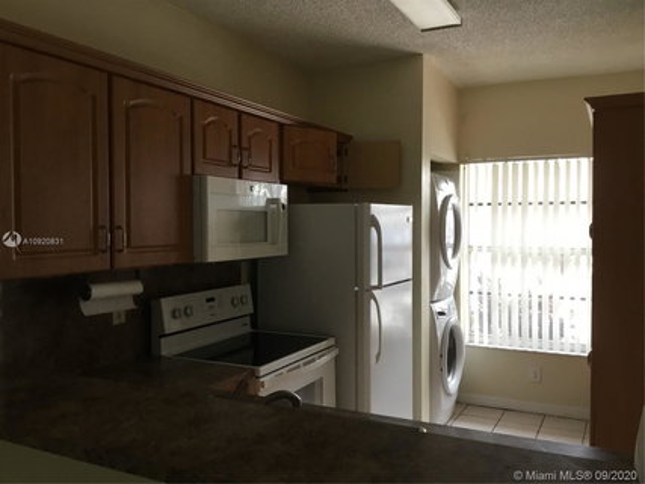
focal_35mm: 31
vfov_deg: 45.4
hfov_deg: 58.4
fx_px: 577
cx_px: 322
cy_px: 242
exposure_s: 1/30
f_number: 2.4
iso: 64
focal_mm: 3.3
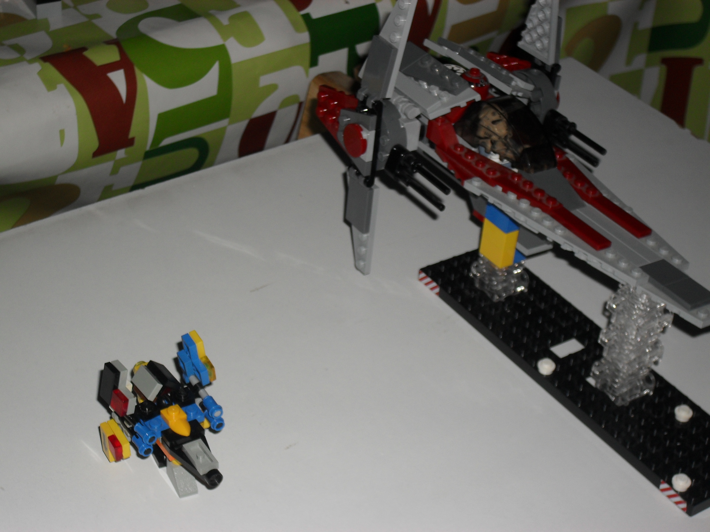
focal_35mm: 77
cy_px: 266
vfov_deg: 19.1
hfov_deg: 25.3
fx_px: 1579
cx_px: 355
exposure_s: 1/60
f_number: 5
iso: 100
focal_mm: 13.6
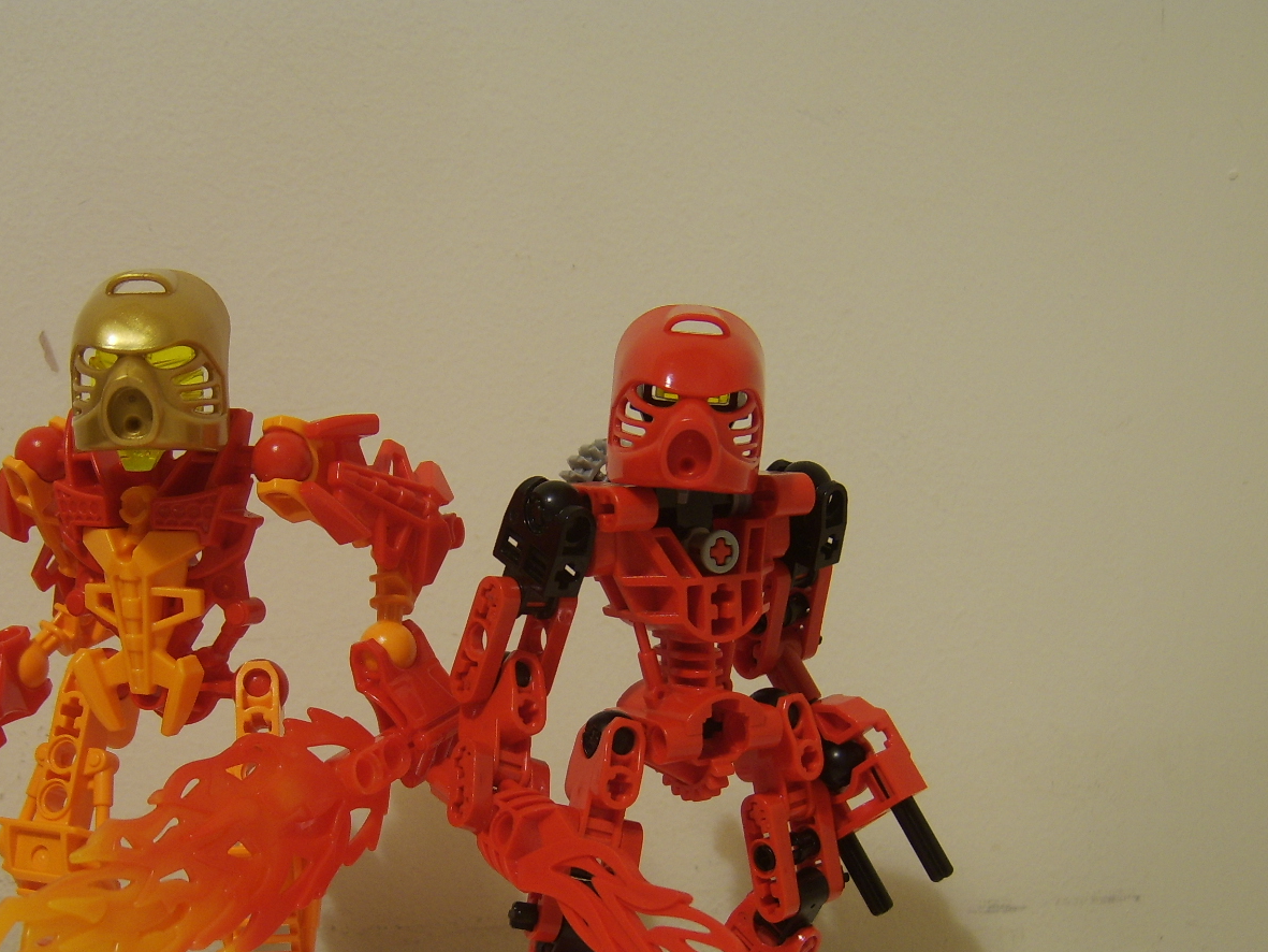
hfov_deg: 44.5
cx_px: 487
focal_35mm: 42
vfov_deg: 34.1
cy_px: 626
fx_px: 1539
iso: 71
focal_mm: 8.13
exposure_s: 1/3
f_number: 2.7
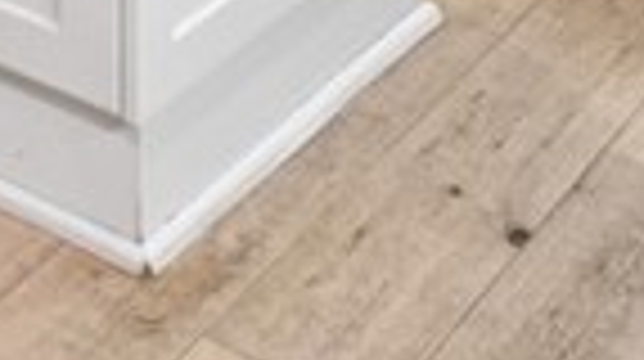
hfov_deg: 14.8
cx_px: -626
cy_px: -1055
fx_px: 2046
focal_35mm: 120
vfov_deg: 7.4
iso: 400
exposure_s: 1/5
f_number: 9
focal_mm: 16
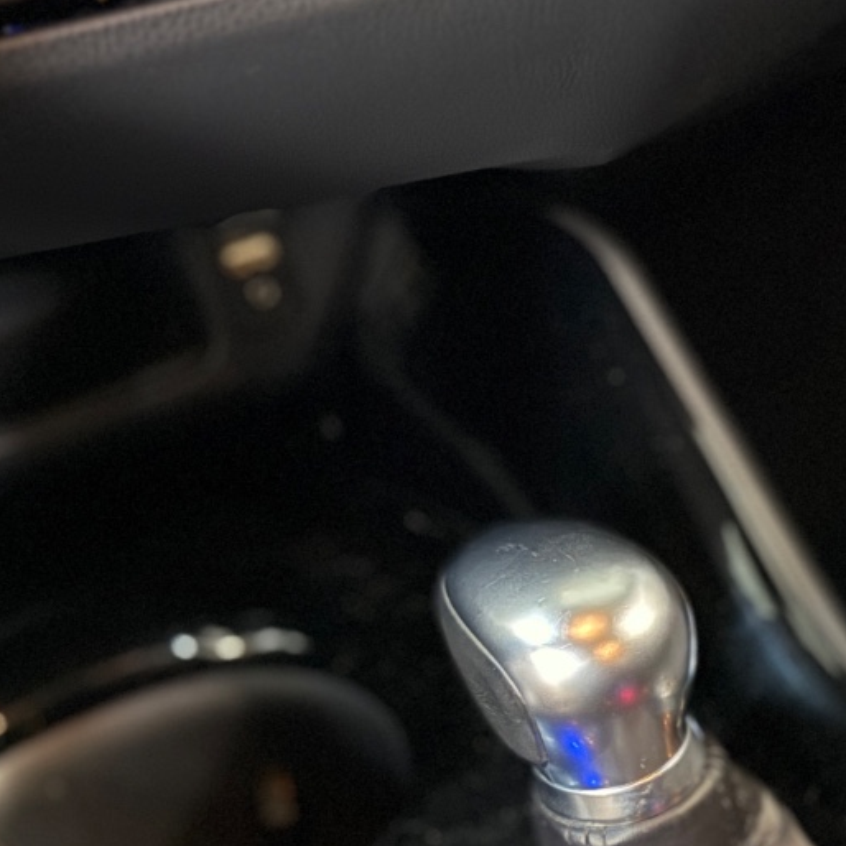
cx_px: 904
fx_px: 1825
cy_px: 955
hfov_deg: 24.5
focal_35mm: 66
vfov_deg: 24.2
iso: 1000
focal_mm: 6.76
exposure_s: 1/9
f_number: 1.78
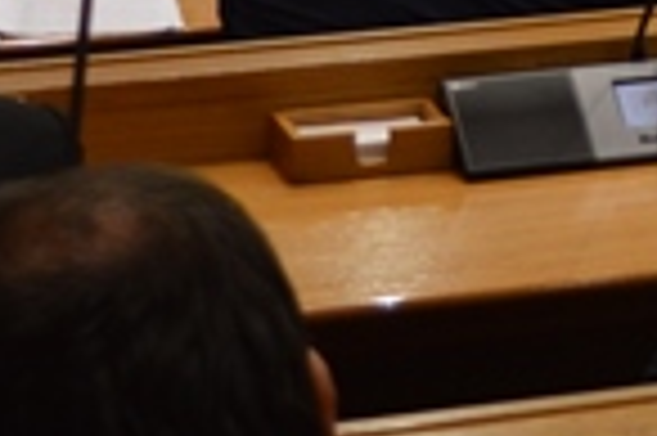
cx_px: 1656
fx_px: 4503
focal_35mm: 247
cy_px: -726
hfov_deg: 7.7
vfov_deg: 5.3
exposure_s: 1/60
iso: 400
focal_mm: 24
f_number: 4
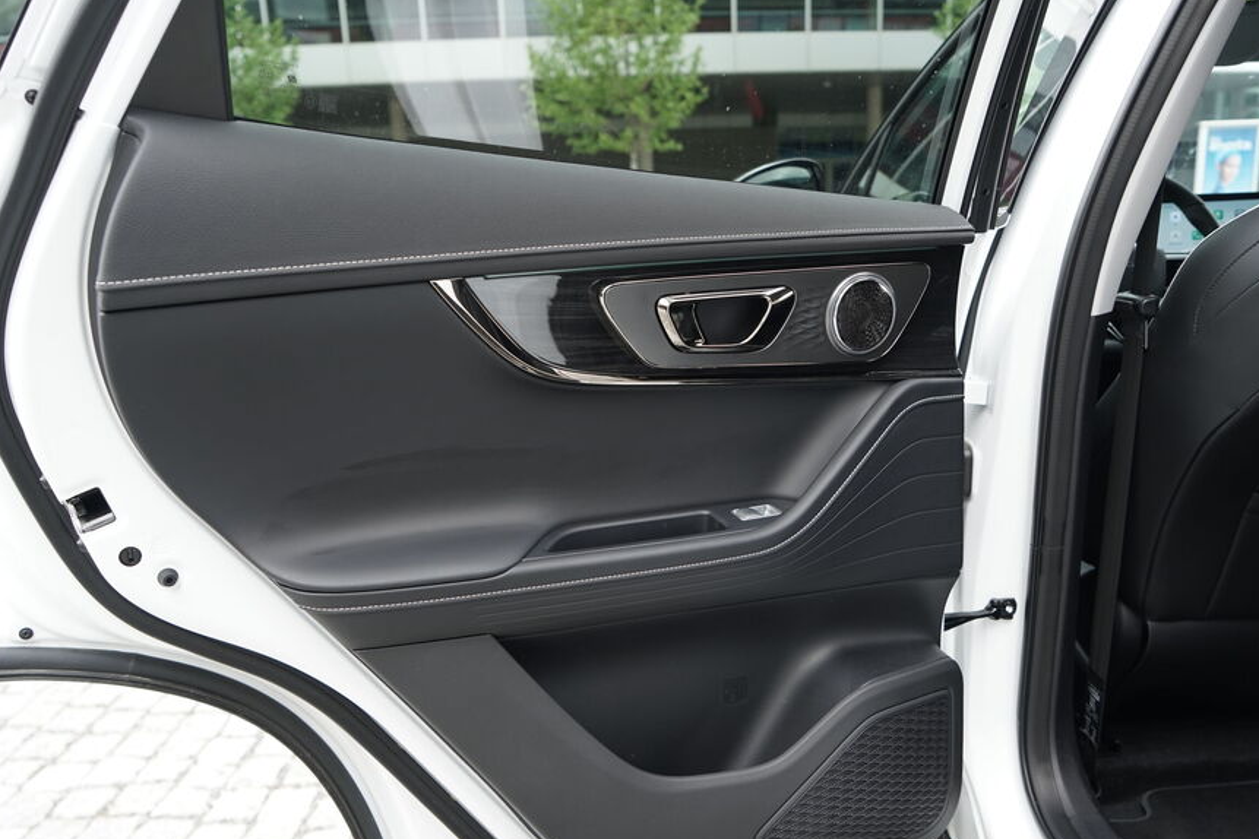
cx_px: 667
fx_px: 1014
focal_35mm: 29
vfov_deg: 44.9
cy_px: 462
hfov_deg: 63.6
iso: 320
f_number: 4
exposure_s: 1/125
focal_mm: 26
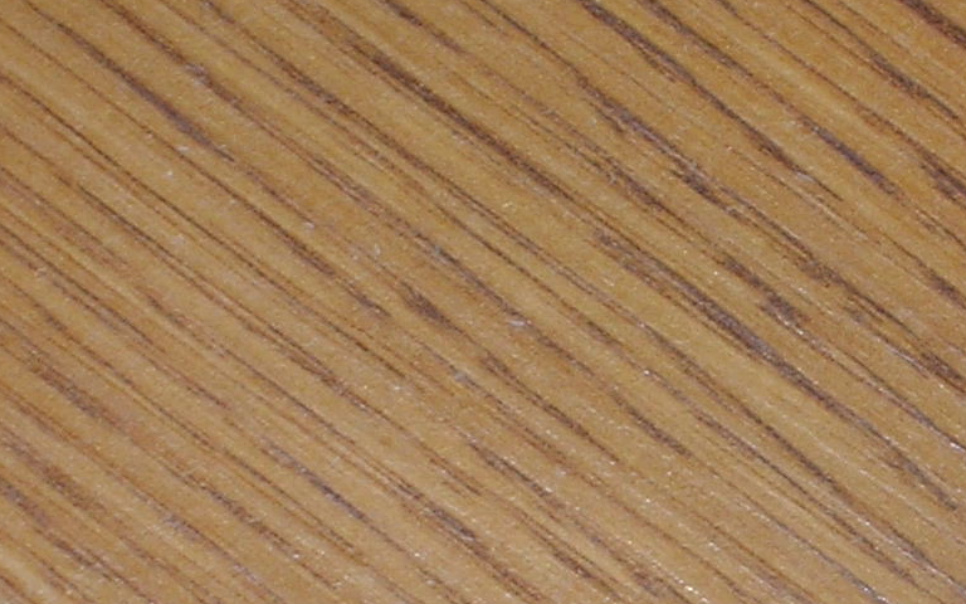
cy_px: 819
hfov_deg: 6.5
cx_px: 1109
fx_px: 8477
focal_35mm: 322
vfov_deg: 4.1
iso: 50
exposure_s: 1/60.1
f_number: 4.9
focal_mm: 17.1
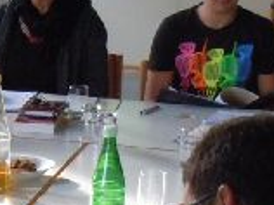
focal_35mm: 152
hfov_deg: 12.9
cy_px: 139
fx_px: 1201
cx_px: 7
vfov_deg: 9.7
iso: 400
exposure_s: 1/30
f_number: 3.5
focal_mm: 5.4
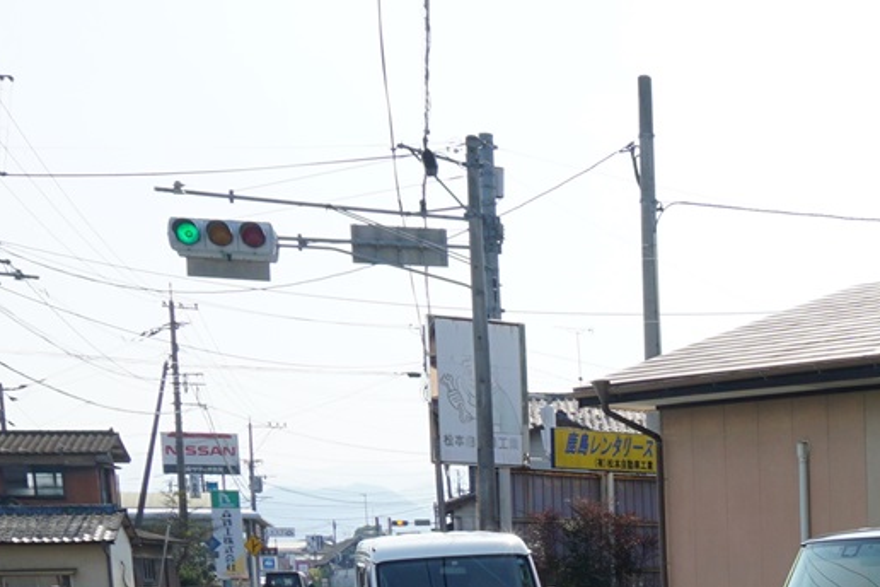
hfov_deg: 21.8
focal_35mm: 80
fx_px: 1955
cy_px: 868
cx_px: 1258
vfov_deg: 15.8
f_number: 11
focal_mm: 16
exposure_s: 1/125
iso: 100
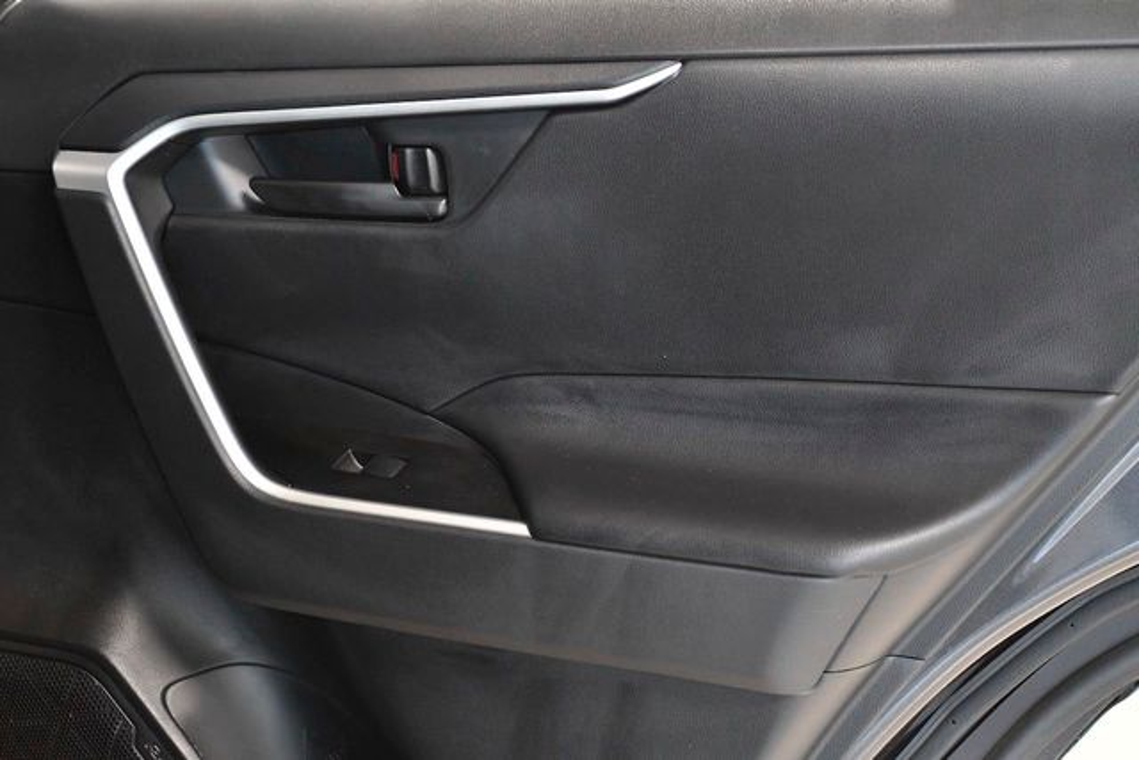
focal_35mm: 78
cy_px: 380
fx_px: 2468
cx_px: 570
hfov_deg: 26.0
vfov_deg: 17.5
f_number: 3.5
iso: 2500
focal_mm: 52
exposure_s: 1/320
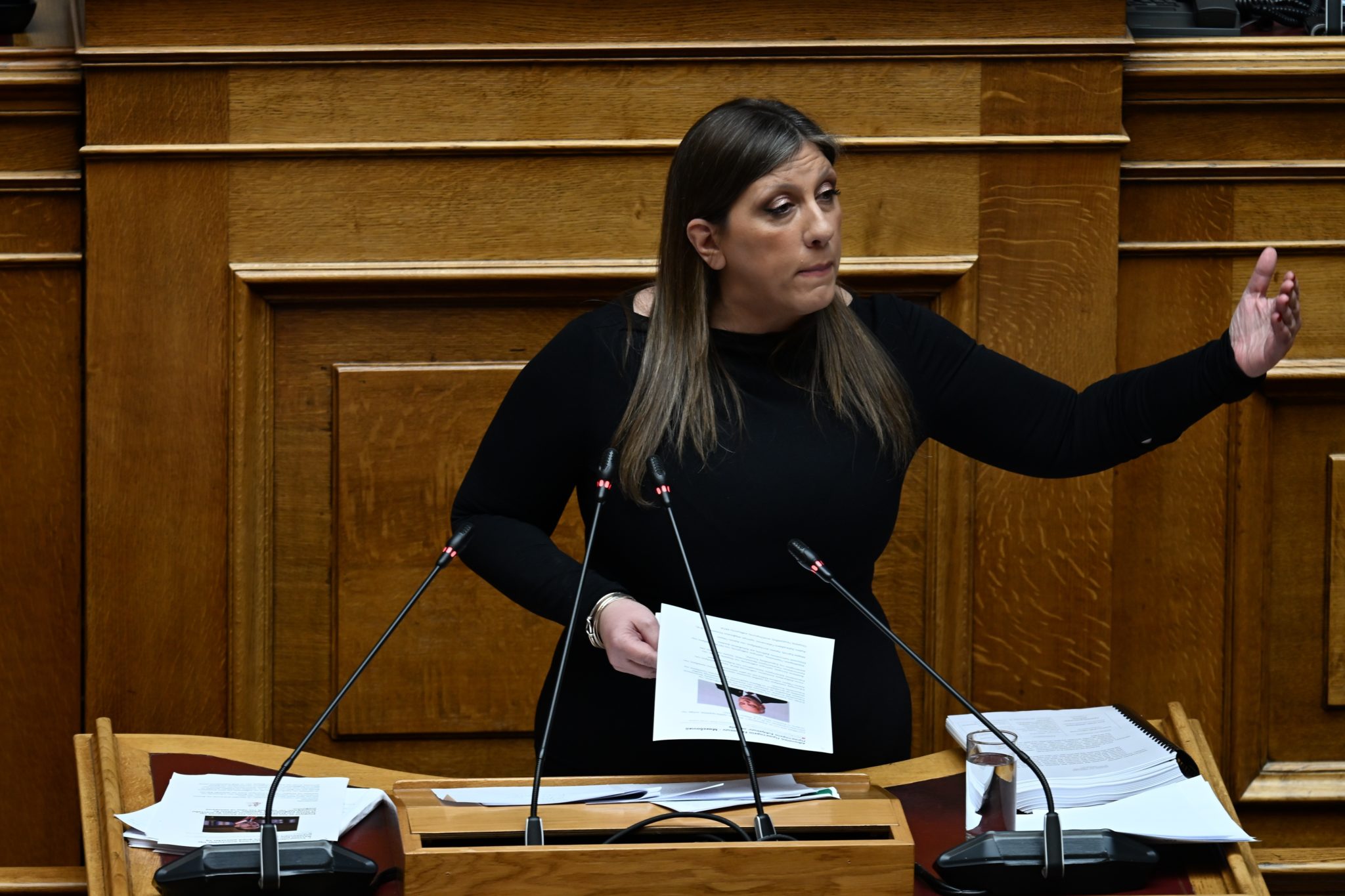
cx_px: 672
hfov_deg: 5.9
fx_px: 13074
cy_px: 448
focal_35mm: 350
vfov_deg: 3.9
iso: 2000
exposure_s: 1/250
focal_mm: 350
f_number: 6
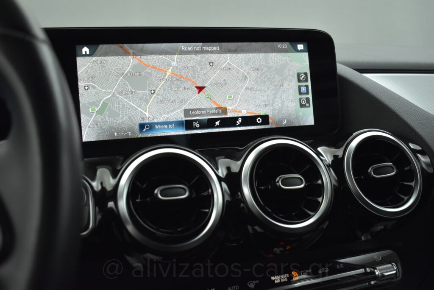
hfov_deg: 55.1
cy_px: 145
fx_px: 416
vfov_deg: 38.4
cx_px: 217
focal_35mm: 34
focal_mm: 23
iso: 1600
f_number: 3.8
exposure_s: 1/100
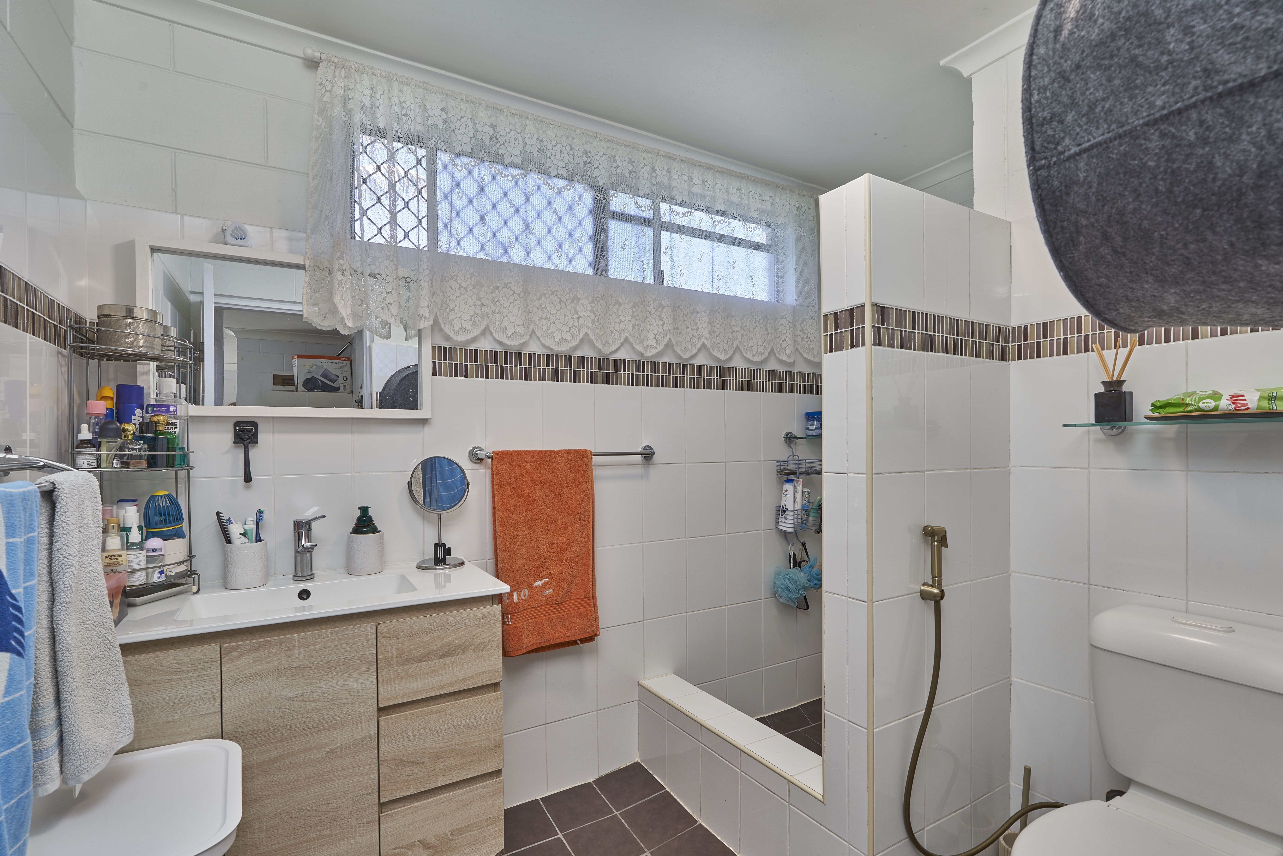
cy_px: 444
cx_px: 654
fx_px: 606
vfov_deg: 70.4
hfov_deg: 93.3
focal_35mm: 17
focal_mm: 16
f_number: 11
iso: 160
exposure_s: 1/8
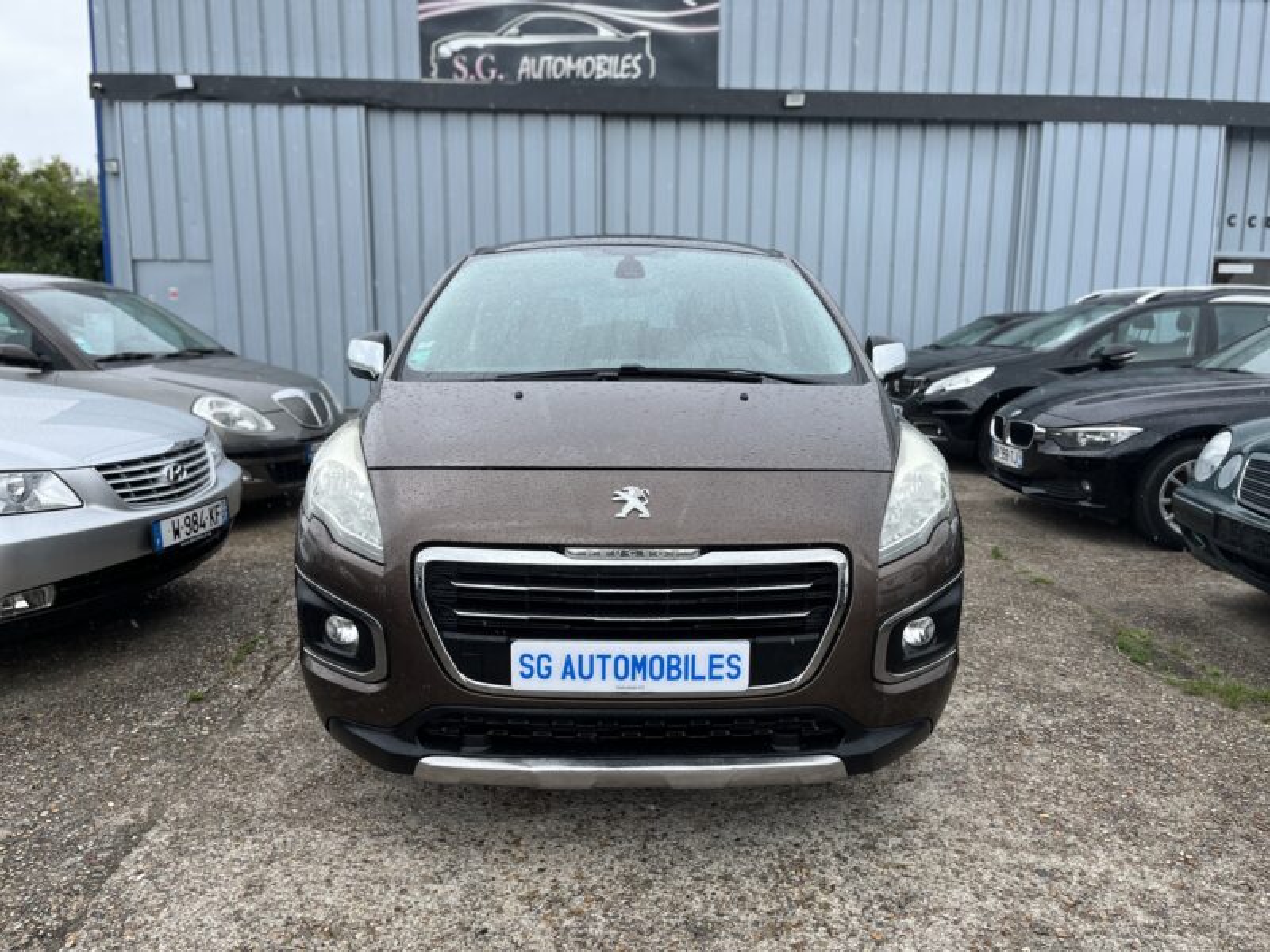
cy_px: 476
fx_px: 954
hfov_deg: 67.3
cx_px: 635
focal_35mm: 26
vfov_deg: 53.1
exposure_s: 1/1238
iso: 50
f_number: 1.6
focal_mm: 5.1
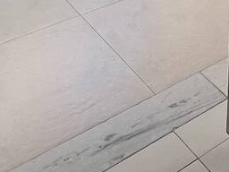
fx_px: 483
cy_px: -271
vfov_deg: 13.2
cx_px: 270
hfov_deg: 24.4
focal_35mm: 73
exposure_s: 1/218
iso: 32
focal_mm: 1.57
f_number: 1.8
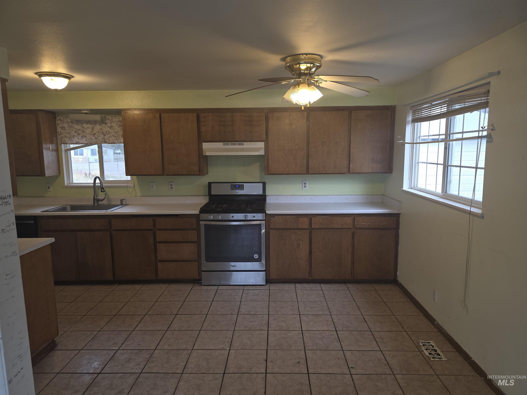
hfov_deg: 73.9
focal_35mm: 23
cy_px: 198
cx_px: 264
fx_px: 350
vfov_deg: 58.9
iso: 40
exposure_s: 1/60
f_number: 1.7
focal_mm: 6.3
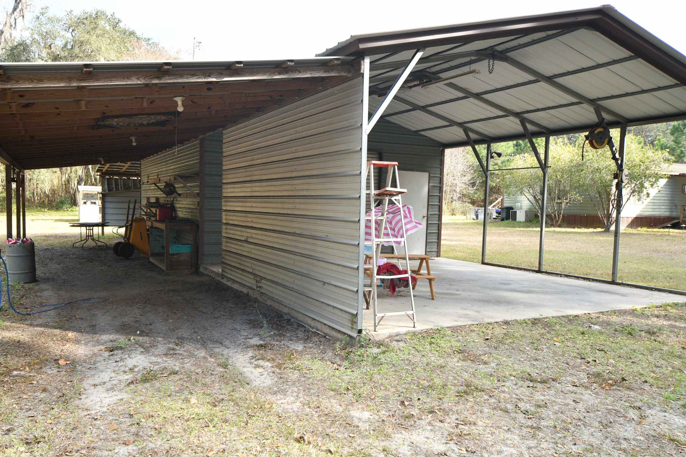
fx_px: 553
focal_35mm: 29
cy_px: 238
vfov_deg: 45.0
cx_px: 294
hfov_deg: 63.4
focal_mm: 24
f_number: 7.1
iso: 800
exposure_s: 1/250
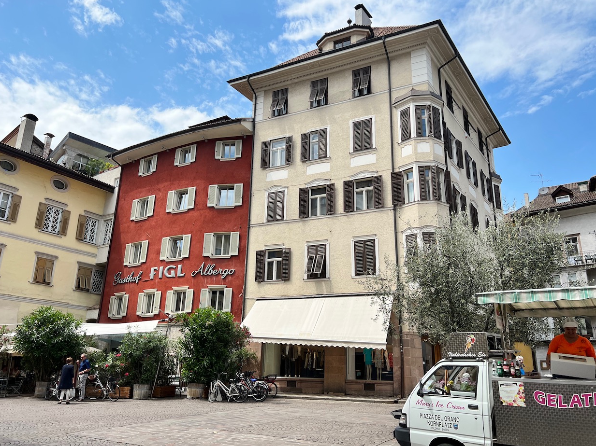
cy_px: 231
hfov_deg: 65.3
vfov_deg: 51.3
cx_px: 289
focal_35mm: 27
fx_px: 465
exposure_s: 1/3831
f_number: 1.5
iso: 50
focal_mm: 5.7
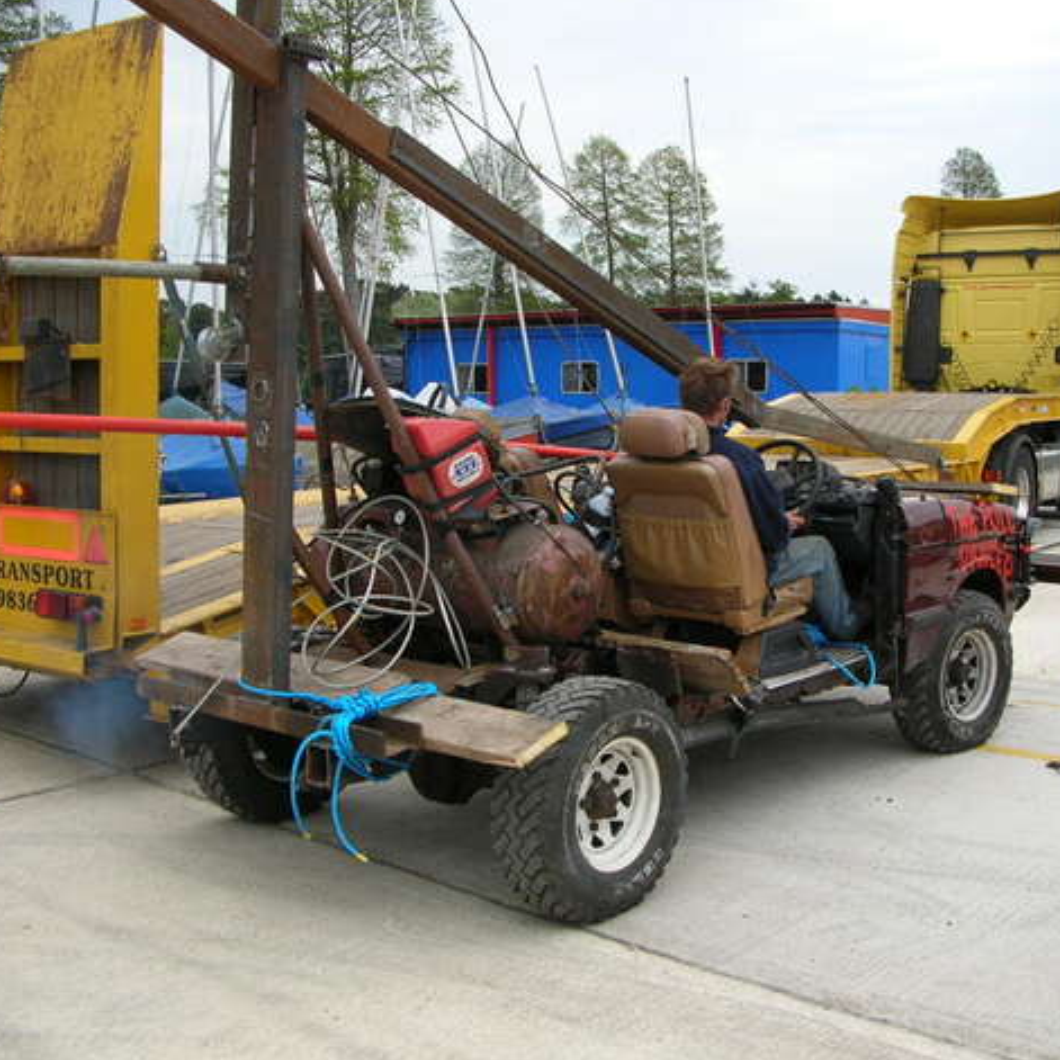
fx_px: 1455
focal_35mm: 42
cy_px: 524
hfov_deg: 39.8
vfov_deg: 40.0
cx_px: 653
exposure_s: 1/224
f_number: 2.8
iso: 50
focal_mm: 5.8
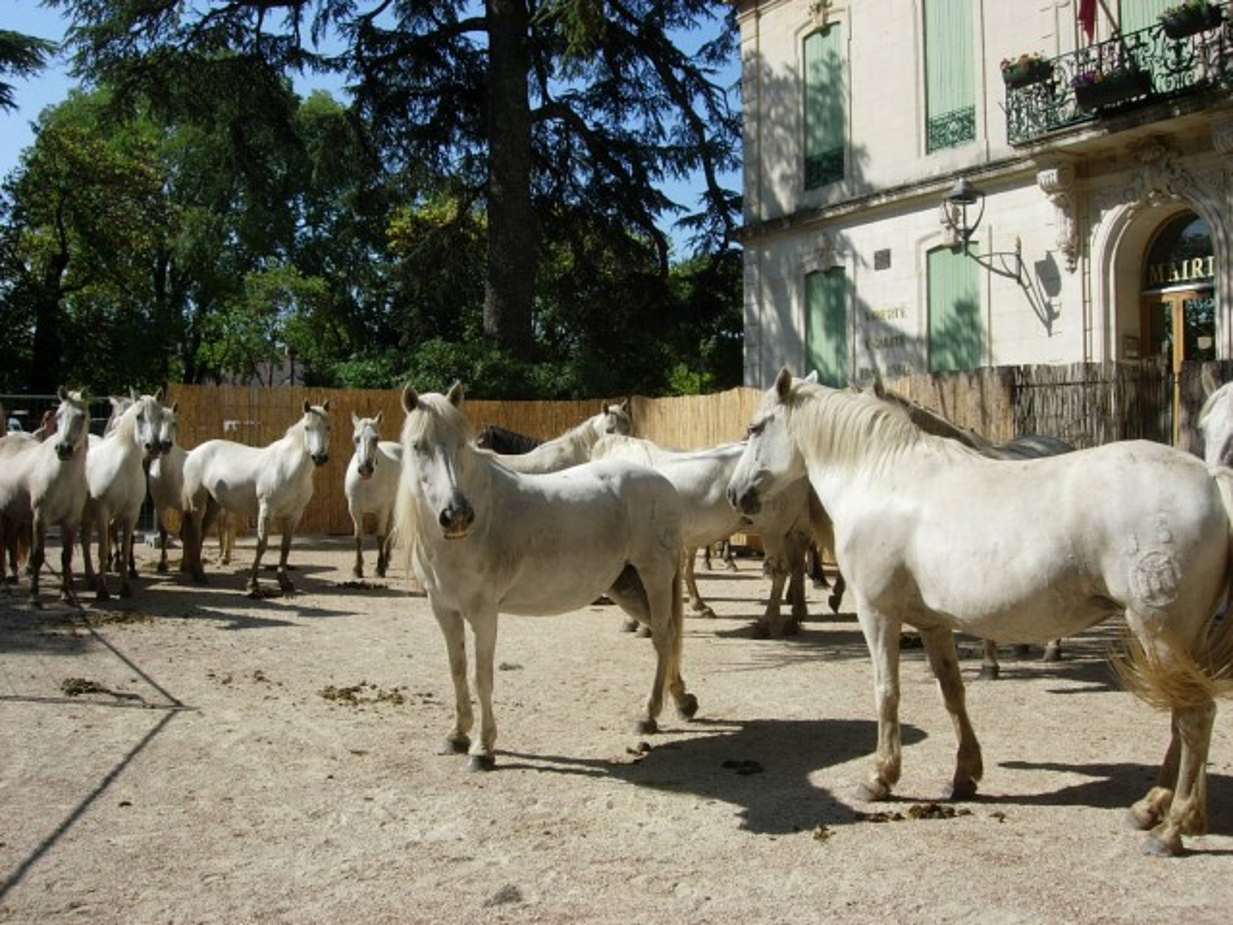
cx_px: 616
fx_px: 1354
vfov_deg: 37.7
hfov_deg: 49.0
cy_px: 462
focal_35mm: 38
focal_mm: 7.8
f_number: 4.8
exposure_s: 1/645
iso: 64
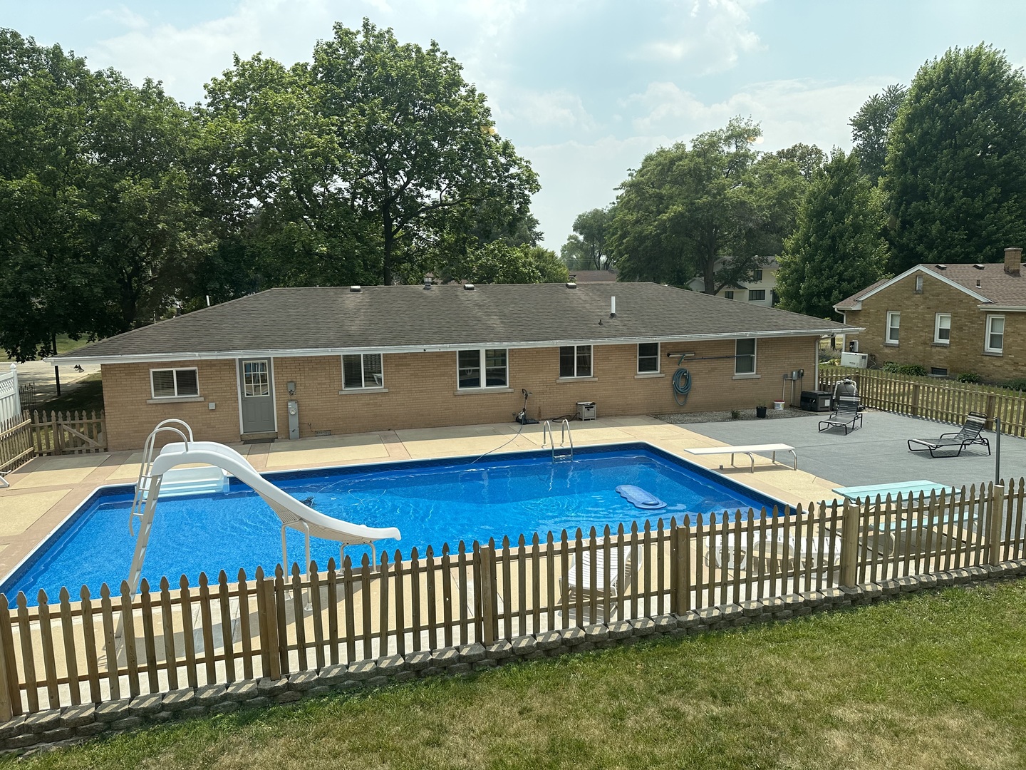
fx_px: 711
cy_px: 385
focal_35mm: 24
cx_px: 513
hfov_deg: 71.6
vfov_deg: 56.8
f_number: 1.78
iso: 80
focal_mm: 6.86
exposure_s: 1/3472
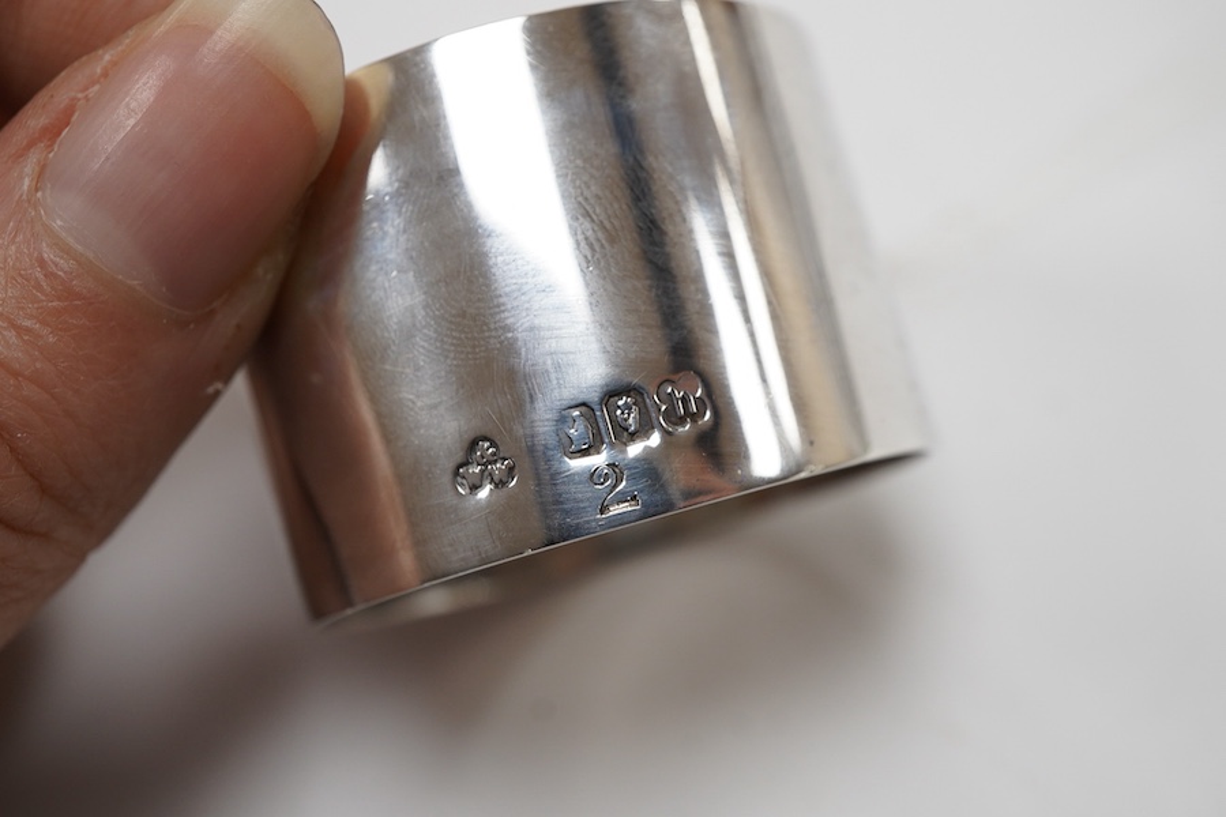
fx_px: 1532
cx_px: 613
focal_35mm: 45
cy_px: 408
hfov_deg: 43.6
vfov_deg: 29.9
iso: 800
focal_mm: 30
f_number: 10
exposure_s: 1/125
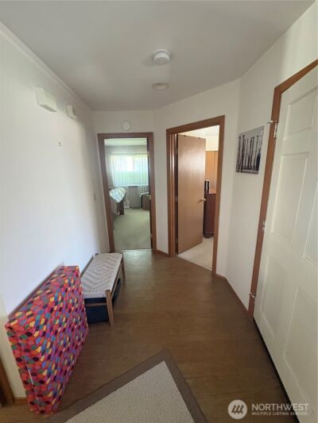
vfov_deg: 102.1
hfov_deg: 85.7
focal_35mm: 14
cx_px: 159
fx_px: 171
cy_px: 212
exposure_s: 1/44
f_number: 2.2
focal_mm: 2.22
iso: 1000
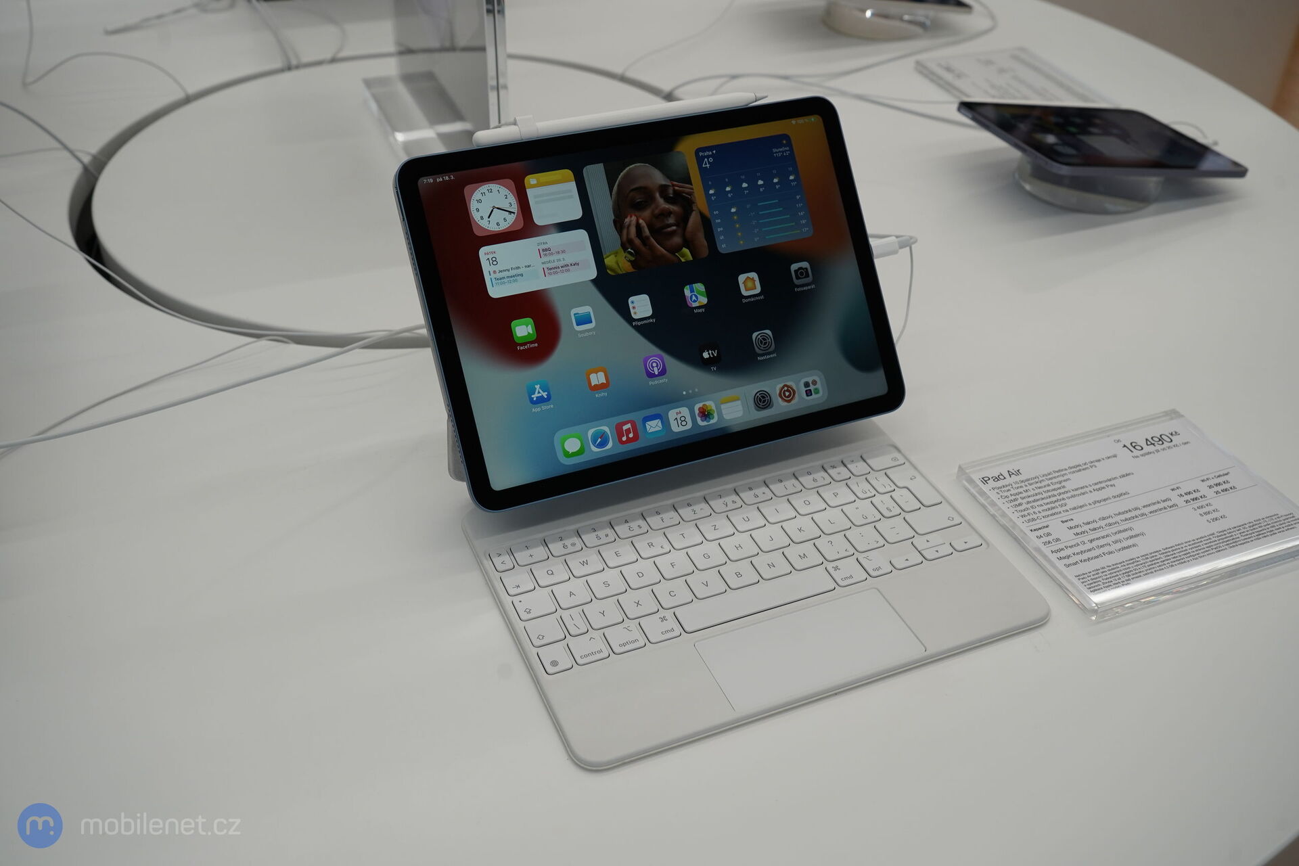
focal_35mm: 34
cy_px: 433
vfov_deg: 38.9
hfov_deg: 55.8
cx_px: 650
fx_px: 1227
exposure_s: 1/160
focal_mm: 34
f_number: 7.1
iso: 640
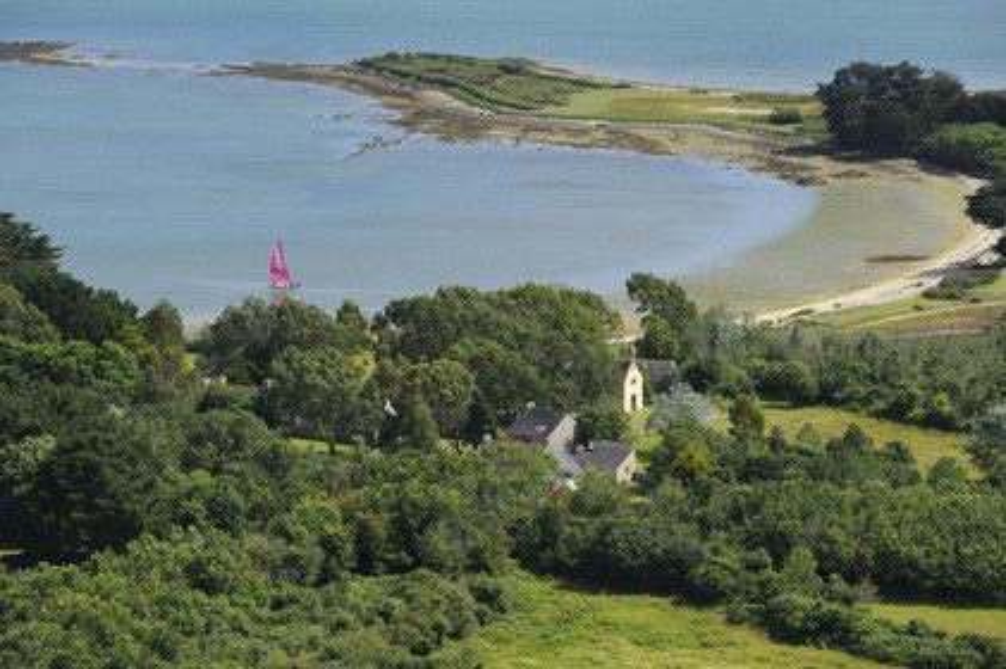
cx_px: 503
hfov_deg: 16.4
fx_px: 3490
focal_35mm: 125
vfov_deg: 11.0
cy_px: 334
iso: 400
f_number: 5.6
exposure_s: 1/1250
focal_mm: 125
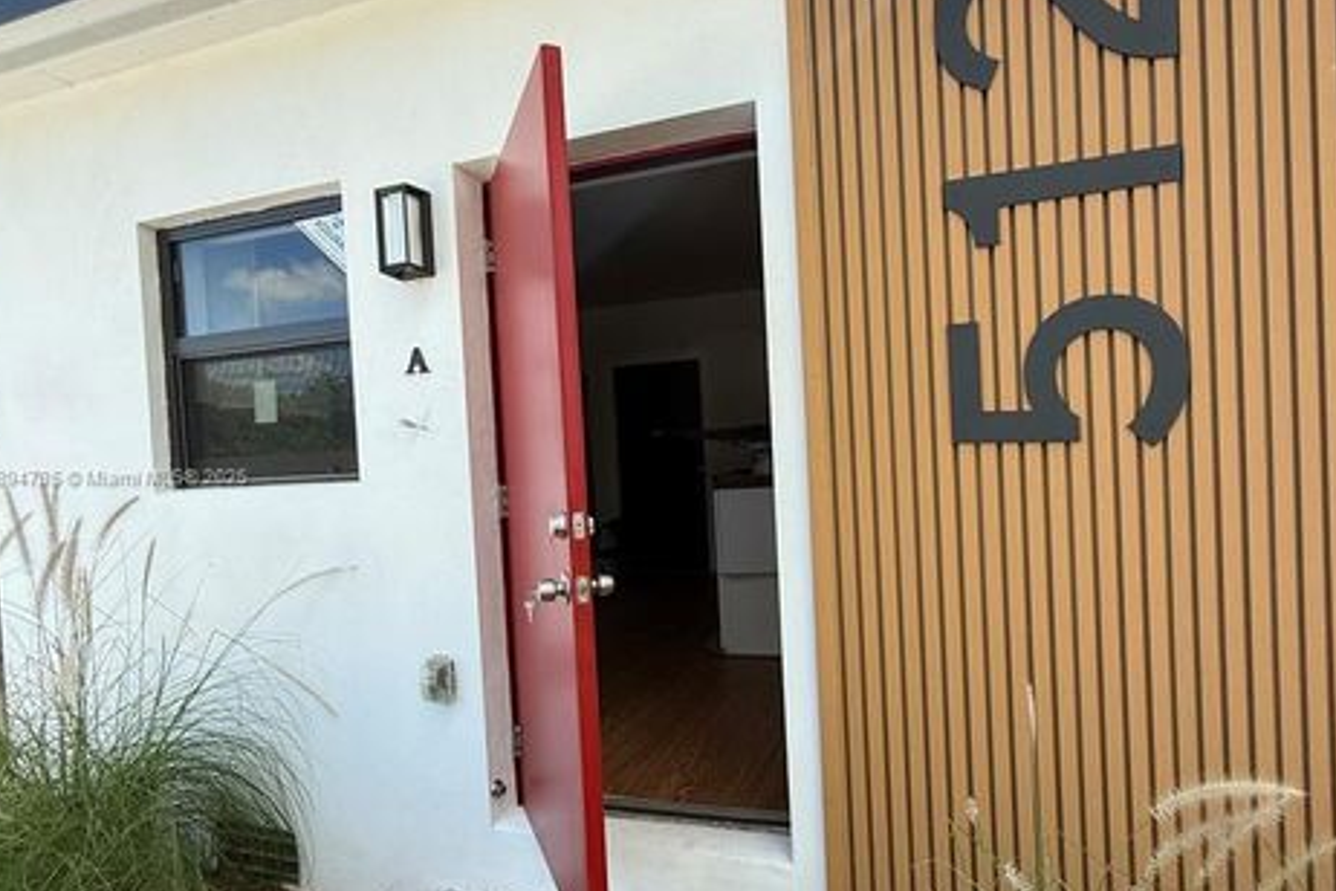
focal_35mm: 21
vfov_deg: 59.4
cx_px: 677
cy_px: 479
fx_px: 779
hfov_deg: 81.2
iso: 50
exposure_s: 1/455
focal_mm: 2.22
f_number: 2.2
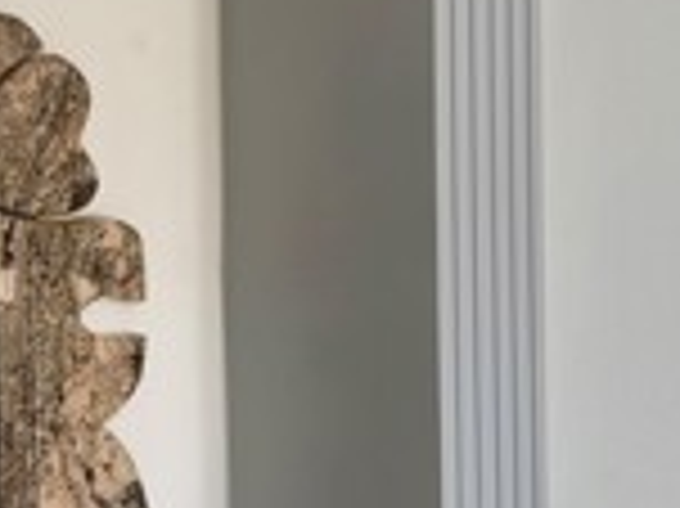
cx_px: -257
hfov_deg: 17.8
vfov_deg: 14.5
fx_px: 2002
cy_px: 220
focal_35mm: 102
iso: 50
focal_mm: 6.76
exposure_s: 1/120
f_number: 1.78
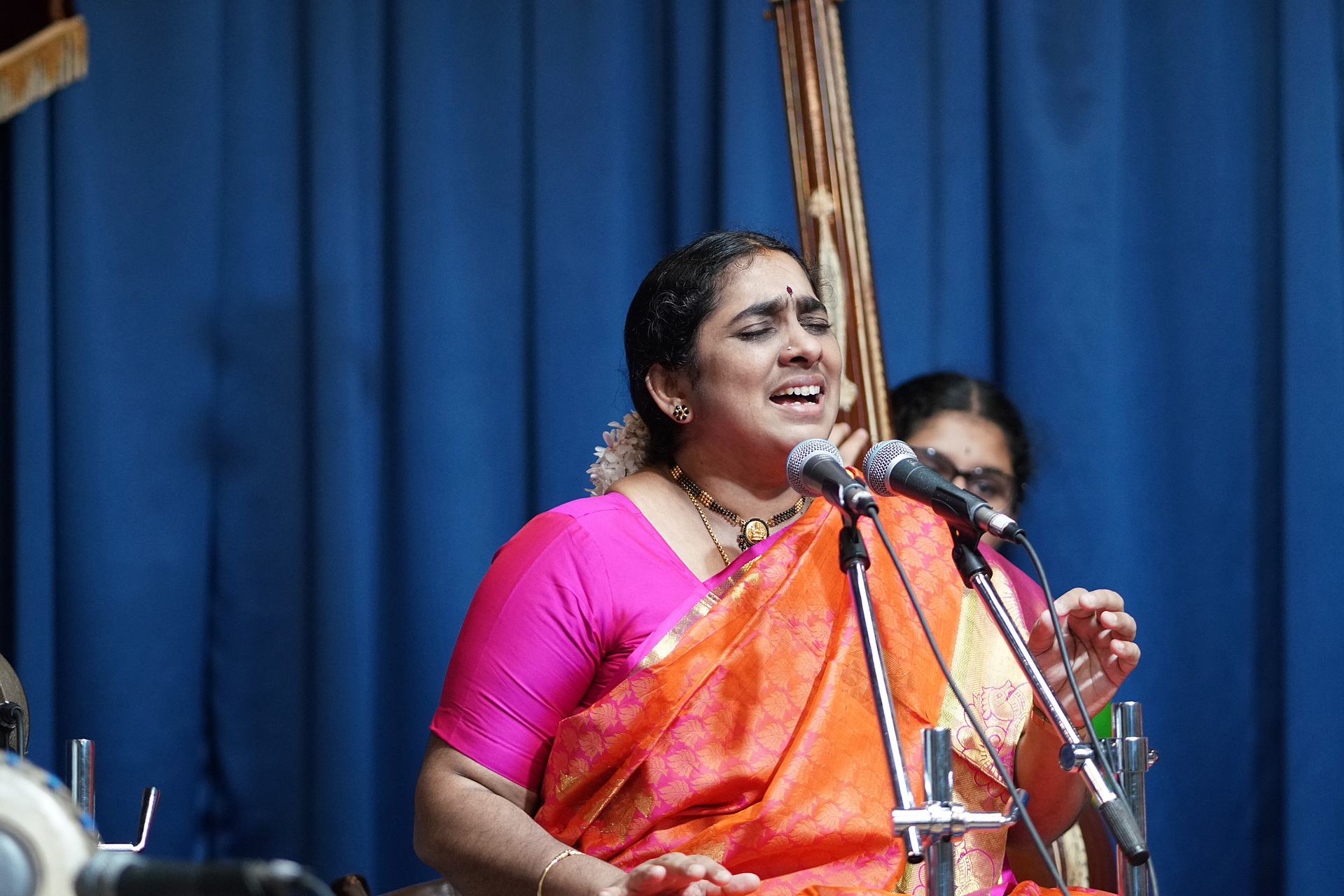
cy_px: 448
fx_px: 4760
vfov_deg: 10.8
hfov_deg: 16.1
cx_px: 672
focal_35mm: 128
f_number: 1.8
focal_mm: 85
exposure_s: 1/200
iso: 1600
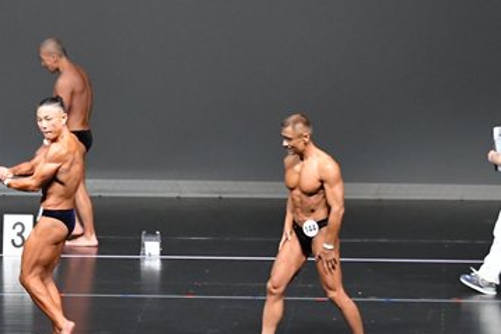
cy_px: 144
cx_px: -31
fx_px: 4065
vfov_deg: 4.7
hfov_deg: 7.0
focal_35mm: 292
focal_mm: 90
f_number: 5.6
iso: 5000
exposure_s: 1/400
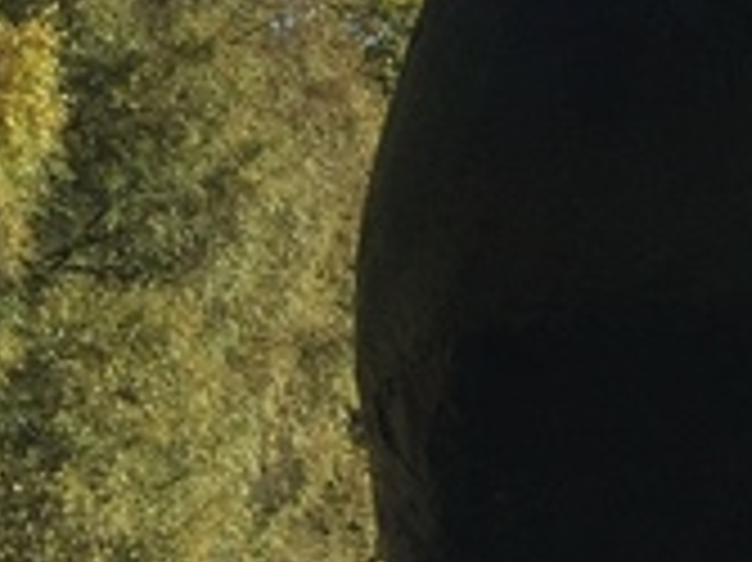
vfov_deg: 8.3
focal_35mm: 178
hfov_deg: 9.7
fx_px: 3864
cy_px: 373
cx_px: 1864
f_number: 2.2
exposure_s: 1/1364
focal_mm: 4.15
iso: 32
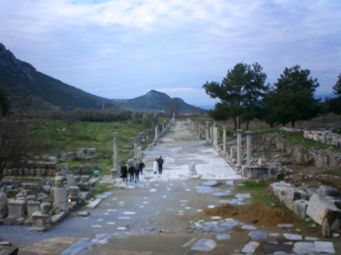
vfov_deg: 32.8
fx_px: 433
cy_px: 145
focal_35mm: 44
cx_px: 146
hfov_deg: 42.8
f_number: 3.5
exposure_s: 1/800
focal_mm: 5.6
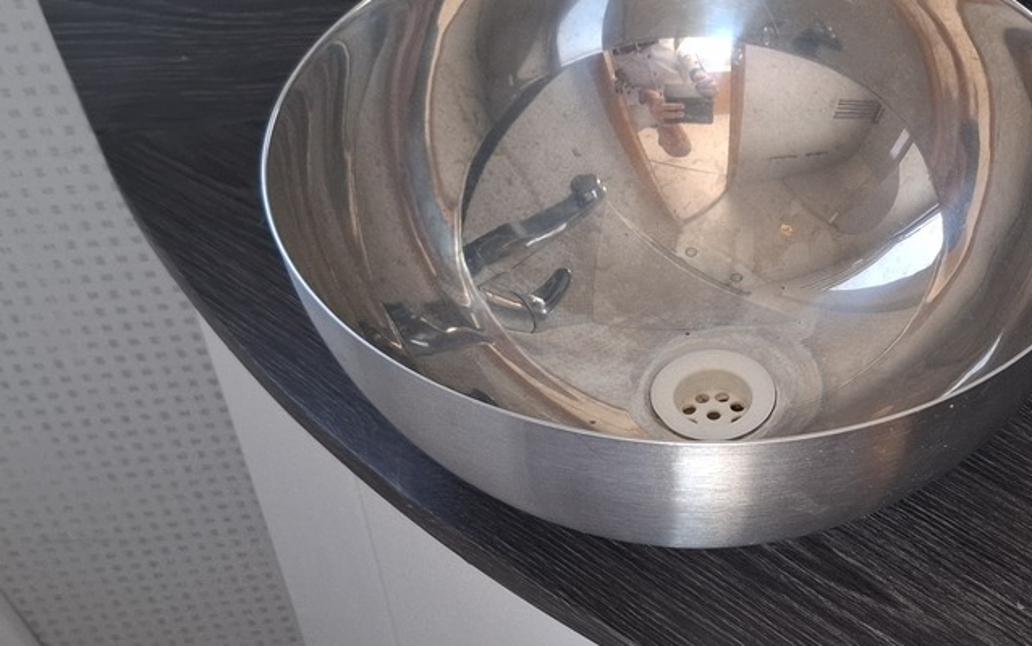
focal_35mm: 55
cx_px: 833
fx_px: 1547
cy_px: 366
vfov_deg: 23.5
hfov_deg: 35.6
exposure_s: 1/120
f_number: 1.8
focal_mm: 5.54
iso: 125
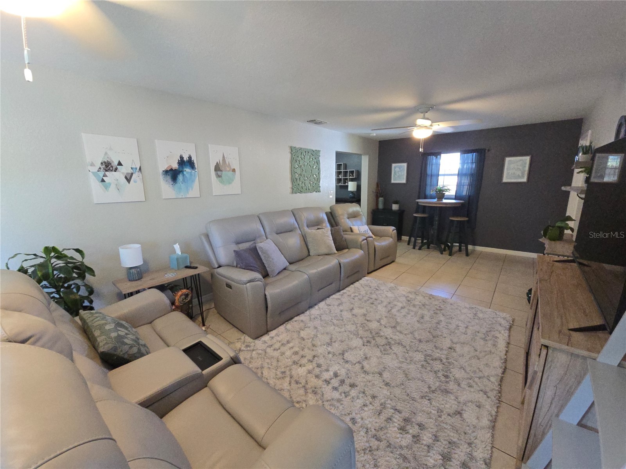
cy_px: 234
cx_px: 313
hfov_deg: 106.2
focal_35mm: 13
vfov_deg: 89.9
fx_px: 235
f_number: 2.2
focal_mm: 2.2
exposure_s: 1/60
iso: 400
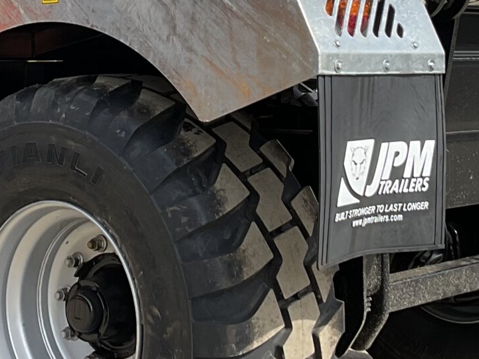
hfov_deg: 19.0
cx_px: 146
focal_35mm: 103
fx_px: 1426
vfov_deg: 14.1
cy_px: -10
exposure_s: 1/1195
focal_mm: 3
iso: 16
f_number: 1.8
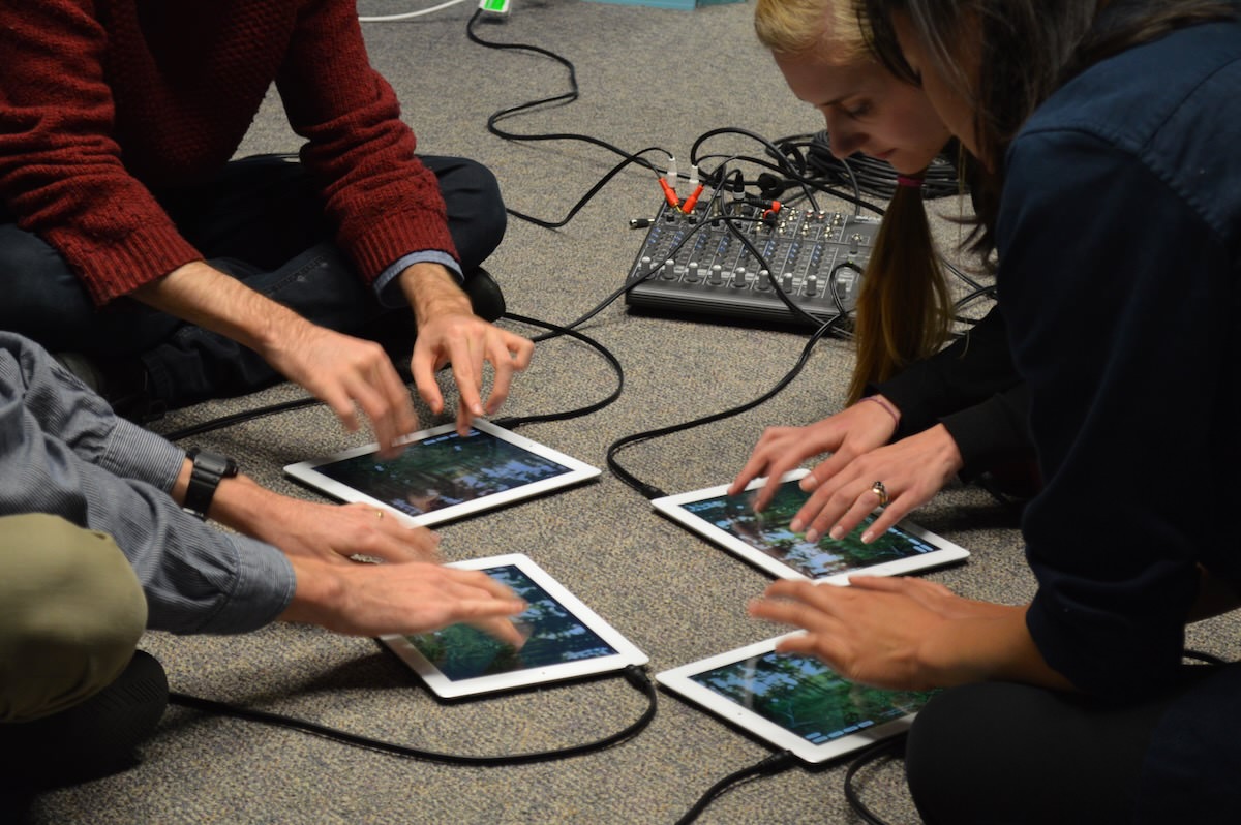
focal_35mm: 82
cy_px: 412
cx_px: 620
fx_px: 2842
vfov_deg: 16.5
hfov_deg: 24.6
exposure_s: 1/15
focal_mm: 55
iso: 560
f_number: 5.6
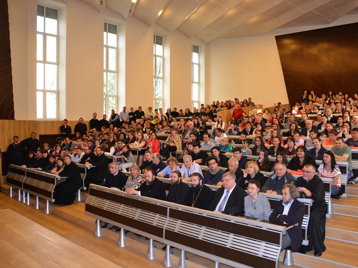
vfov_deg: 46.8
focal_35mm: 30
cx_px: 205
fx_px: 310
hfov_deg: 59.7
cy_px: 136
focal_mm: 18
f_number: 3.5
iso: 900
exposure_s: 1/60
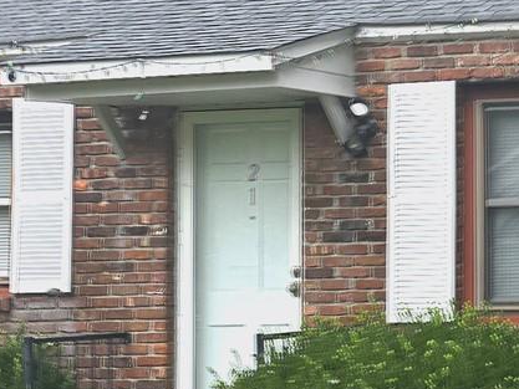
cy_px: 168
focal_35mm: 113
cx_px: 763
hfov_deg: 16.0
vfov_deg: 13.1
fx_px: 1695
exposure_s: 1/273
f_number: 1.7
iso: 12
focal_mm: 6.3
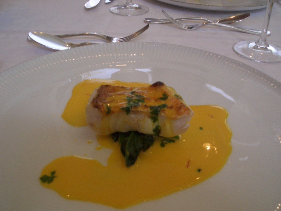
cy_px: 106
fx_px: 292
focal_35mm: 36
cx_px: 140
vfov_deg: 39.7
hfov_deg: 51.4
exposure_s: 1/125
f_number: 4
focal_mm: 4.8
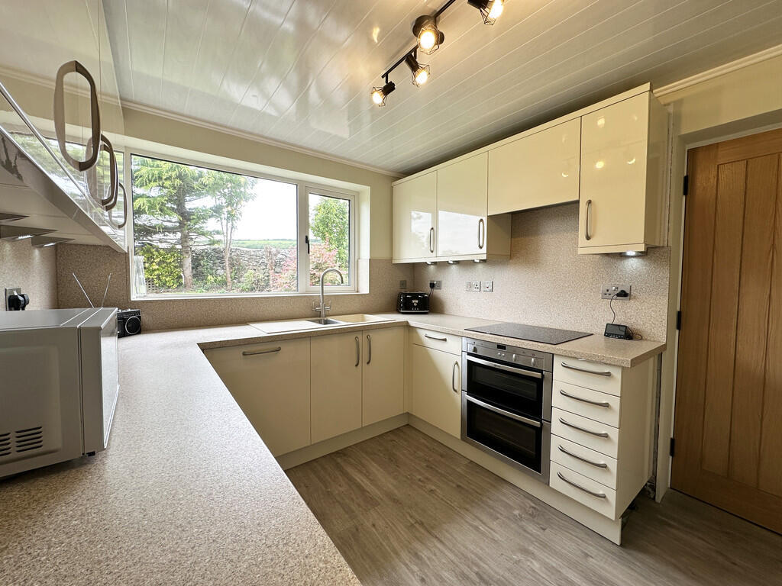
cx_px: 391
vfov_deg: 85.7
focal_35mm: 14
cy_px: 293
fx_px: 316
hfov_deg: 102.1
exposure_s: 1/99
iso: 40
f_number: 2.2
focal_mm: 2.22
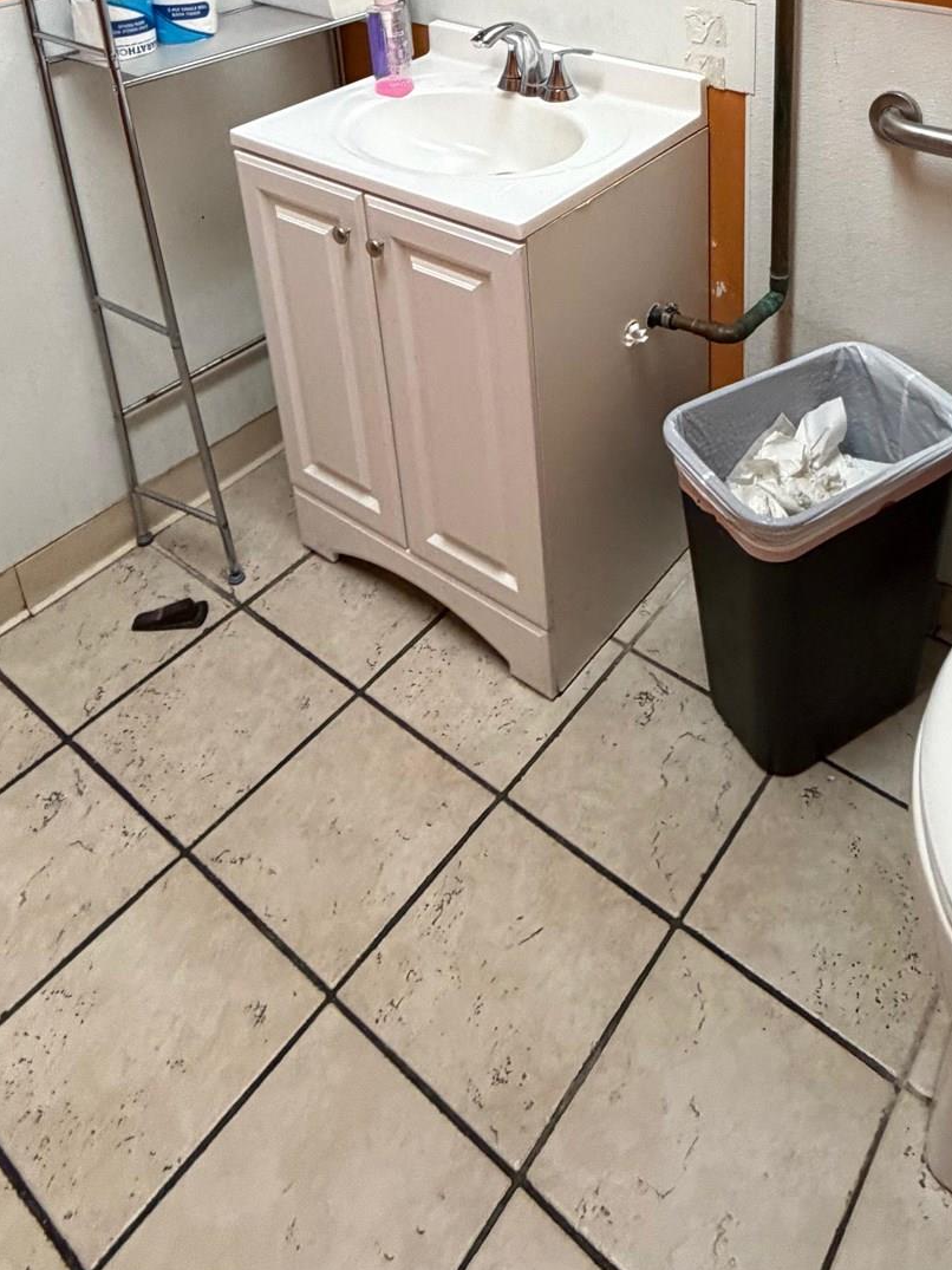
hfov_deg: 45.8
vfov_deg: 51.7
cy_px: 91
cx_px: 658
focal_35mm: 30
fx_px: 1100
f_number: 2.2
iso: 400
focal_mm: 2.22
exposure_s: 1/60
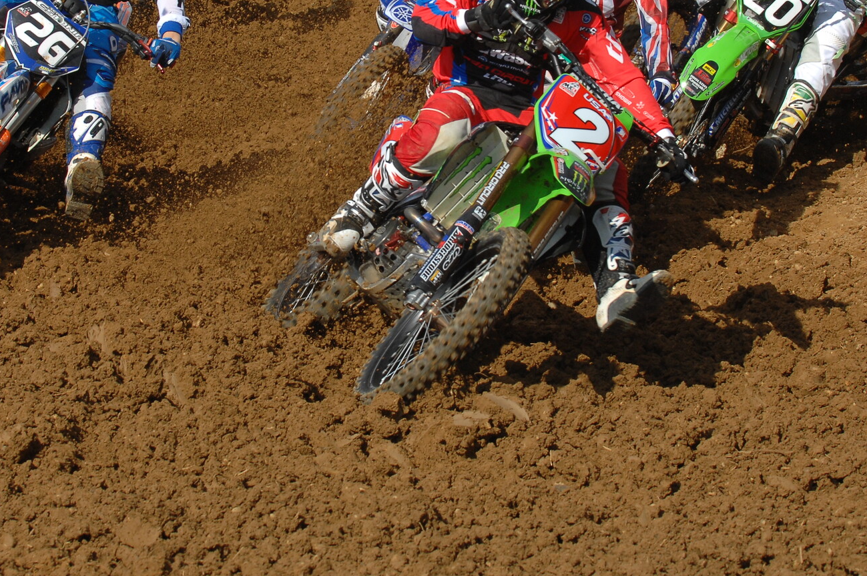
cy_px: 93
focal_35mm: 194
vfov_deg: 7.1
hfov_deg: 10.6
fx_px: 4667
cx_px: 366
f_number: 7.1
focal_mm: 70
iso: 200
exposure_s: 1/640
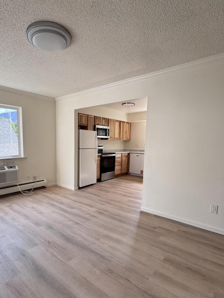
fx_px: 173
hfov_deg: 65.2
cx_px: 88
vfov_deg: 81.5
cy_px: 165
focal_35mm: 20
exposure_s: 1/128
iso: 40
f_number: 2.2
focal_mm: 2.22
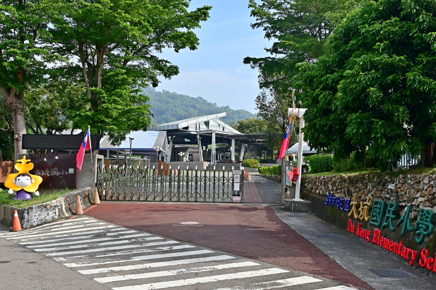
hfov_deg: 48.5
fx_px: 484
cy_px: 145
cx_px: 218
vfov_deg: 33.4
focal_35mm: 40
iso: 400
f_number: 10
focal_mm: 27
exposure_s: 1/500
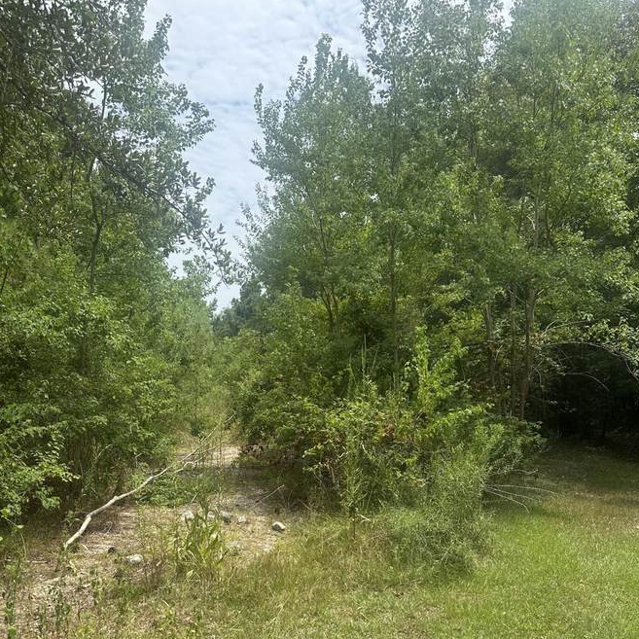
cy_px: 444
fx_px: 647
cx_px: 308
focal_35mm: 31
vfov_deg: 51.2
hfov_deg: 52.5
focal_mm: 6.86
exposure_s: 1/2299
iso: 80
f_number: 1.78
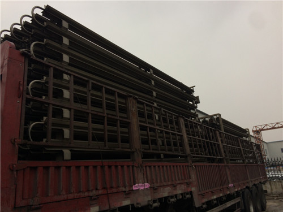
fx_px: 237
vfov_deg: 48.2
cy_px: 106
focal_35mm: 29
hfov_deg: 61.7
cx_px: 142
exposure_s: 1/113
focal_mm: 4.15
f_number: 2.2
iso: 32
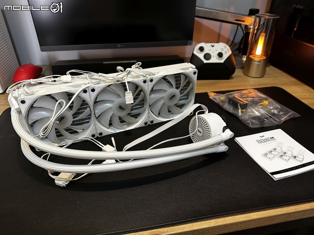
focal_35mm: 24
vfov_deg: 56.8
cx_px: 157
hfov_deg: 71.6
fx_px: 218
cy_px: 118
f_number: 1.78
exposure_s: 1/120
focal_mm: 6.86
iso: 200
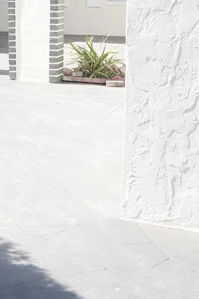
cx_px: -7
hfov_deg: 17.0
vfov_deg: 25.0
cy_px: 13
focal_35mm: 78
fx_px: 647
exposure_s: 1/125
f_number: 7.1
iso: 100
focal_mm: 35
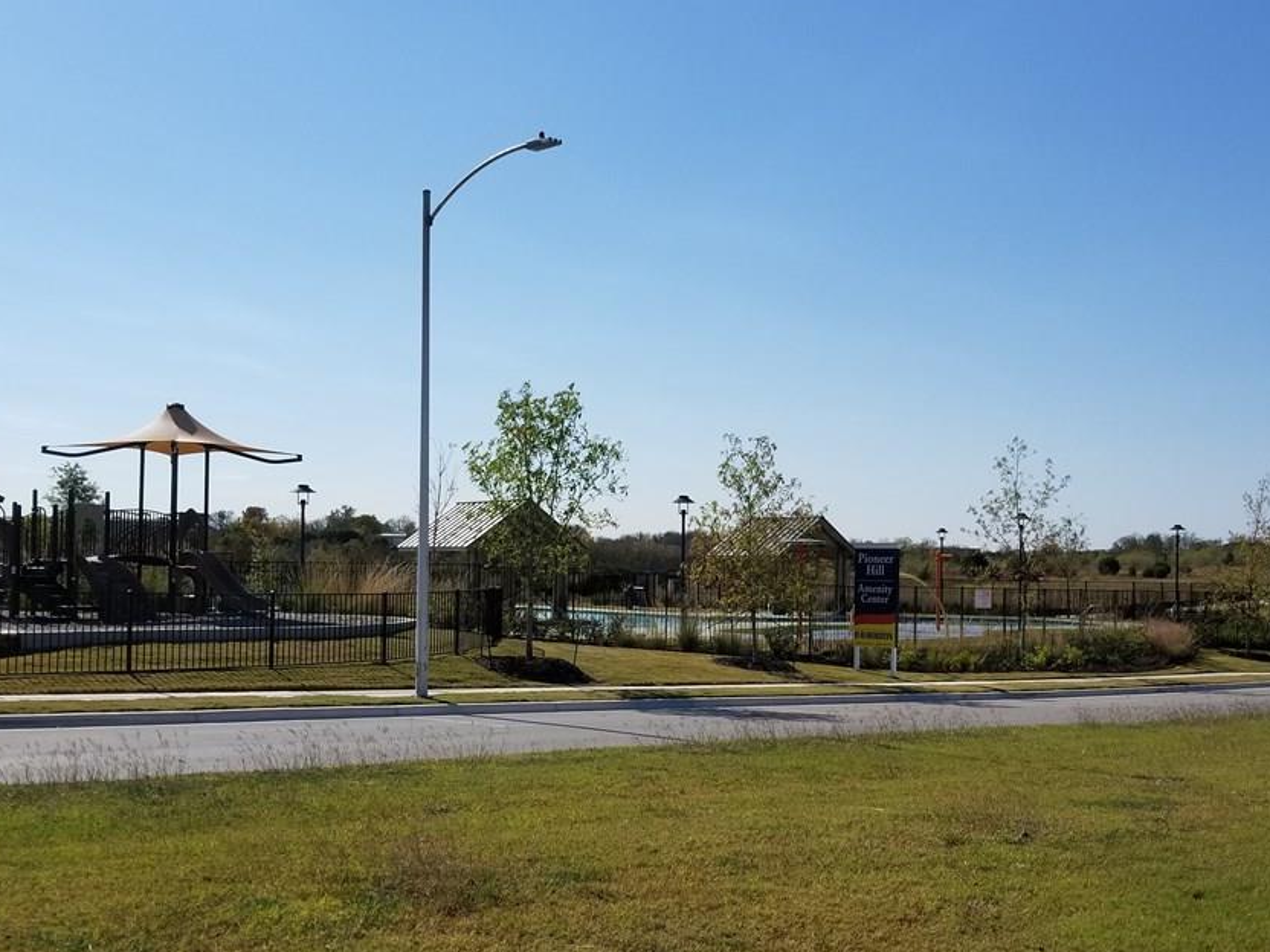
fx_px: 1174
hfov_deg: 56.8
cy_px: 500
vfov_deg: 44.1
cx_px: 667
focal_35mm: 32
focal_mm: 4.25
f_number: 1.7
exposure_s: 1/4950
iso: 50
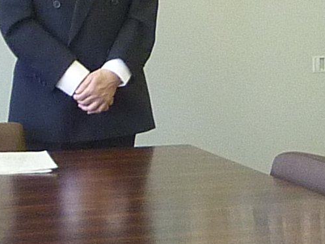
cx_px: 391
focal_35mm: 198
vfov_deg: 7.4
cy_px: -54
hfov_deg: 9.8
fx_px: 1859
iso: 200
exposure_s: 1/30
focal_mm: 4.4
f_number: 3.3
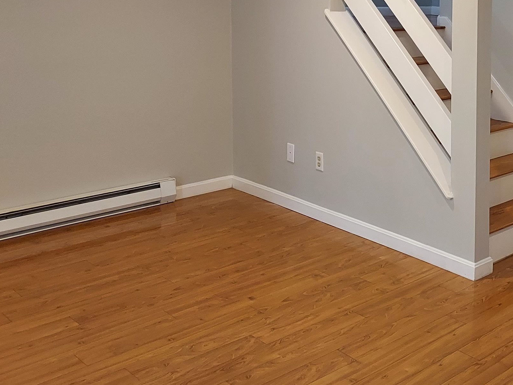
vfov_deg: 30.5
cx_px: 469
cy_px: 63
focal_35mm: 46
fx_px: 682
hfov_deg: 38.2
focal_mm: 4.6
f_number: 1.8
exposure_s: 1/60
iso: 400
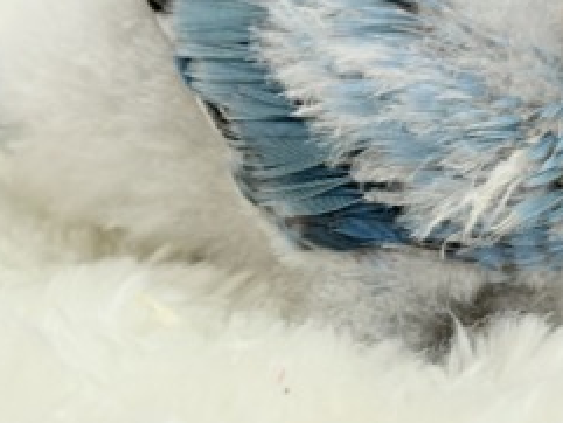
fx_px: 2246
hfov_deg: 14.3
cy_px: 84
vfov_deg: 10.7
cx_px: 360
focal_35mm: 138
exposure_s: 1/50
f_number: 1.6
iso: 32
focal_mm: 5.96
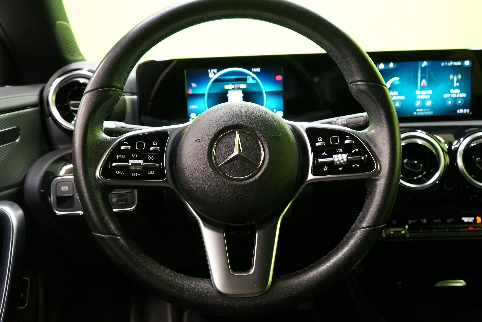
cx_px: 241
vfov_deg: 41.1
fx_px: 428
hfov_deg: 58.7
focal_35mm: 32
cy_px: 161
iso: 2500
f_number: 5
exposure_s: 1/15
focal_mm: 32
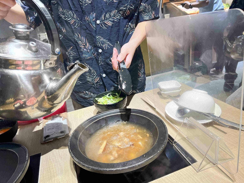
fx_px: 183
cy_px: 92
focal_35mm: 26
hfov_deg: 67.3
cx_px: 122
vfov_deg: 53.1
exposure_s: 1/113
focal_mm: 5.7
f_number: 1.5
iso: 125
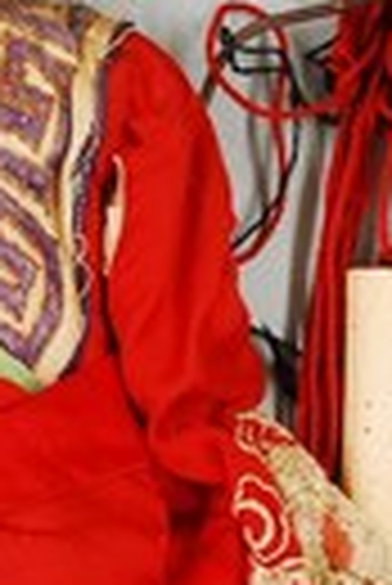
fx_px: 4821
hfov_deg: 4.6
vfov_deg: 6.9
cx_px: -45
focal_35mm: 296
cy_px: 572
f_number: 4.5
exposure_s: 1/30
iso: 400
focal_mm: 40
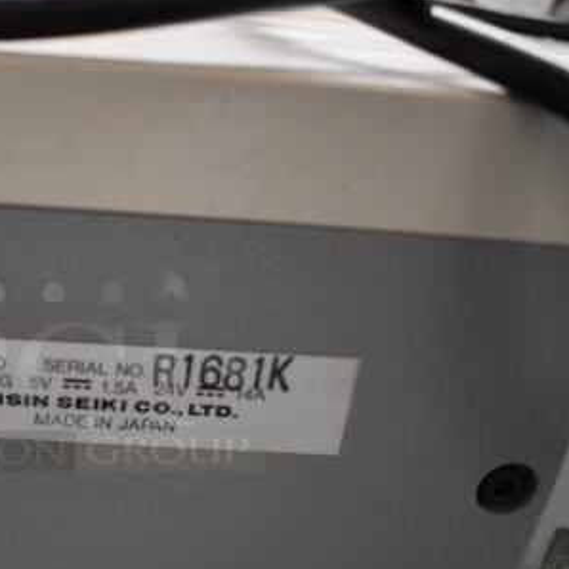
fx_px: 874
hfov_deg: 34.0
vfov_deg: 35.8
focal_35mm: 47
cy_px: 370
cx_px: 53
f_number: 3.5
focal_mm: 18
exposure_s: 1/125
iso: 4000
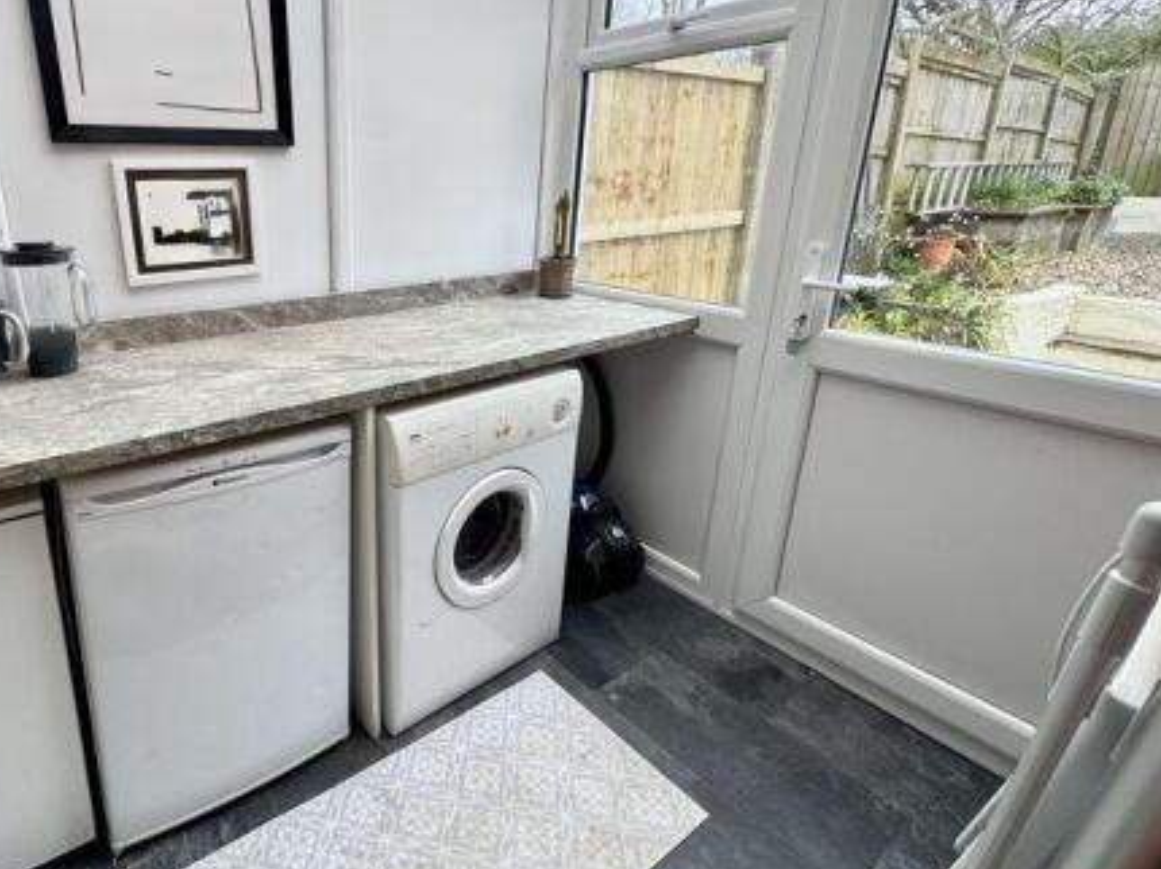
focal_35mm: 19
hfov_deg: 82.2
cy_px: 366
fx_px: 637
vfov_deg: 68.2
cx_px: 398
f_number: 2.2
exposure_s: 1/99
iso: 64
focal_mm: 2.22
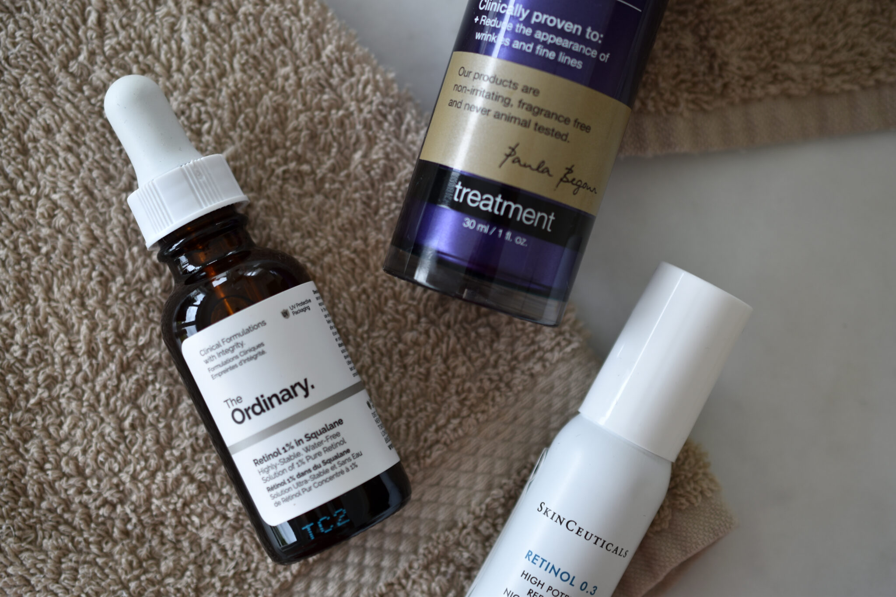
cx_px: 448
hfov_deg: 33.4
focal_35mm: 60
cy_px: 298
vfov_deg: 22.6
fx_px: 1493
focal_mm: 40
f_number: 3
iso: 100
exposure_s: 1/40
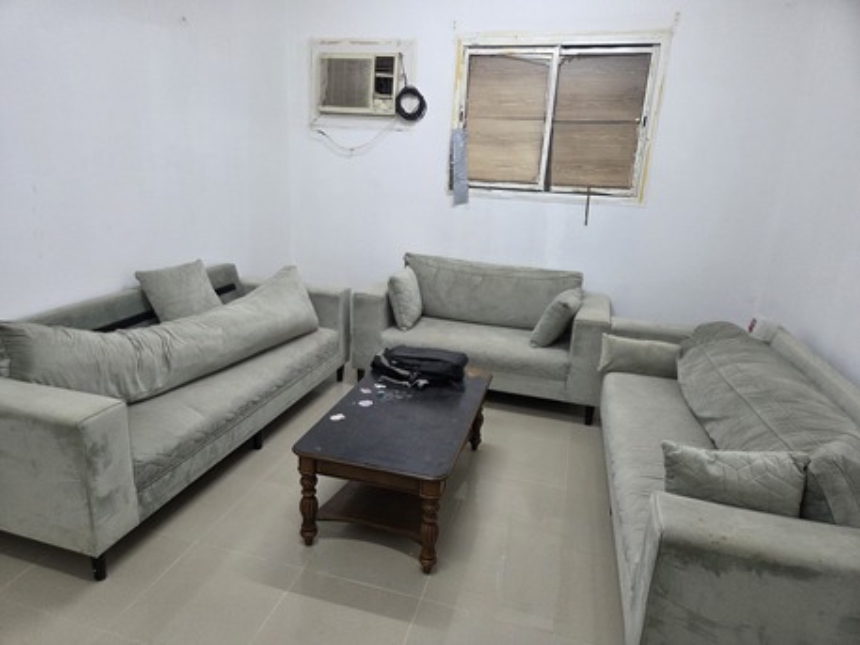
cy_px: 322
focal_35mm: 23
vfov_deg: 58.9
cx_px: 430
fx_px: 572
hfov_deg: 73.9
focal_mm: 5.4
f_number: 1.8
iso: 250
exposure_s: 1/120
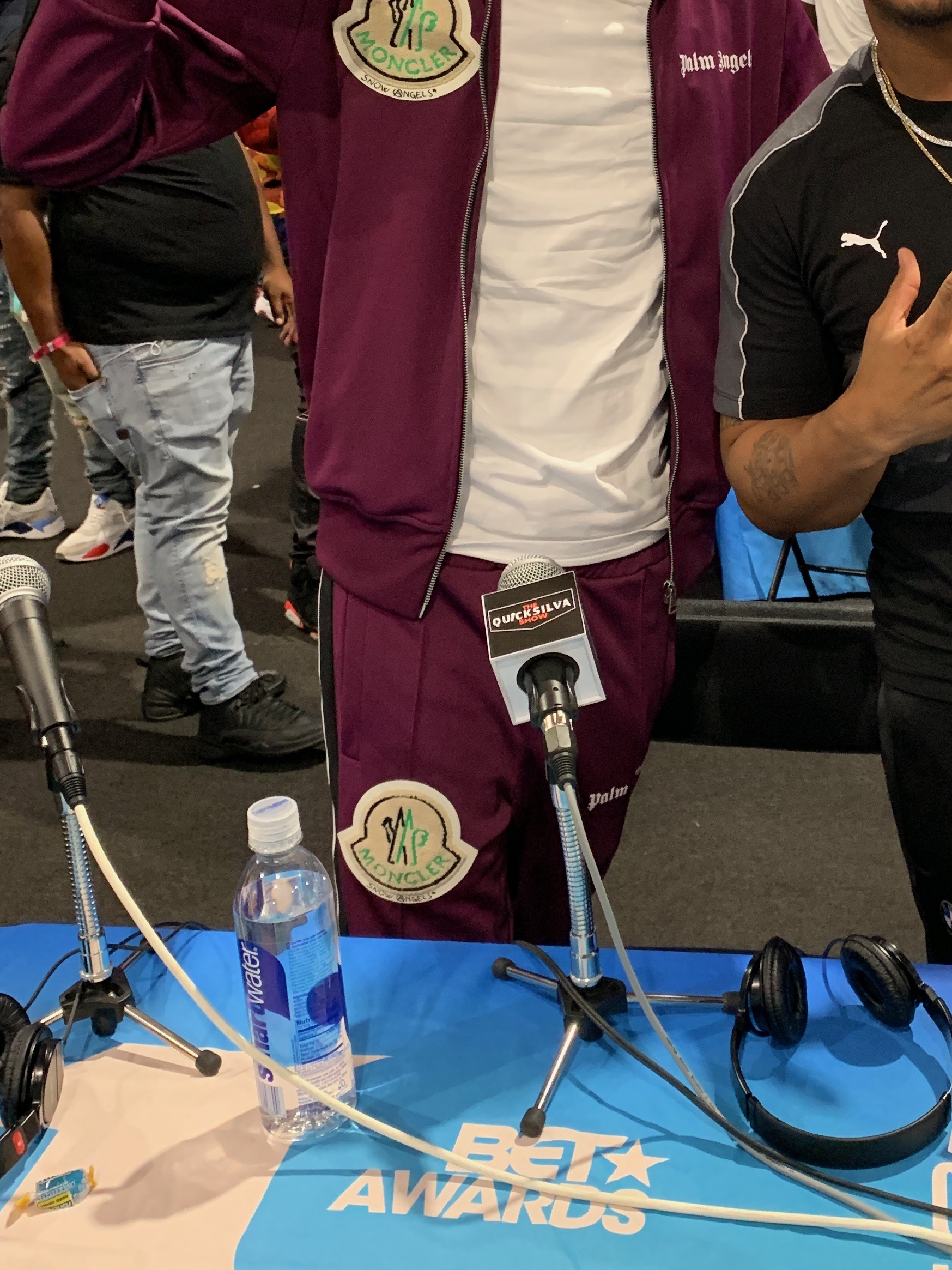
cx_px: 748
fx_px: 1650
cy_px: 445
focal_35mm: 45
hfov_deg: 31.4
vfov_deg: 41.6
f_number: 1.8
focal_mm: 4.25
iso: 400
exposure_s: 1/53
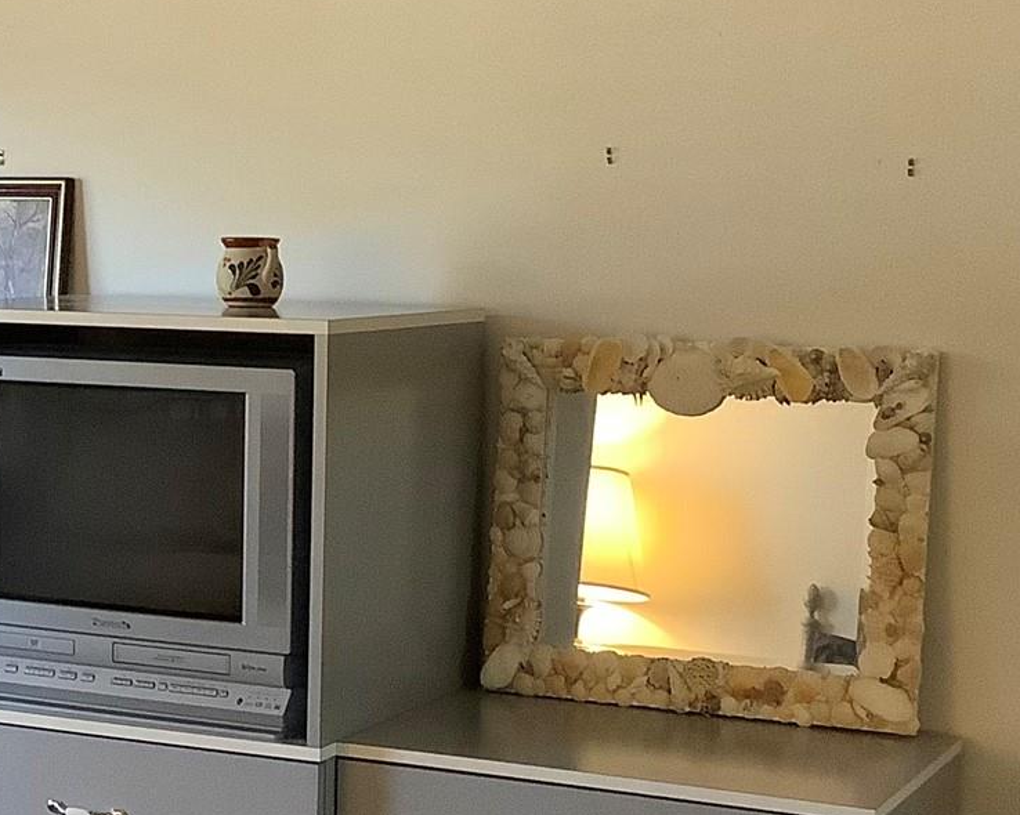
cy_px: 489
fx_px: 2535
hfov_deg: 22.4
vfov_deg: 18.3
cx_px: 180
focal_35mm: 84
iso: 320
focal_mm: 3.3
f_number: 2.4
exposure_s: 1/50
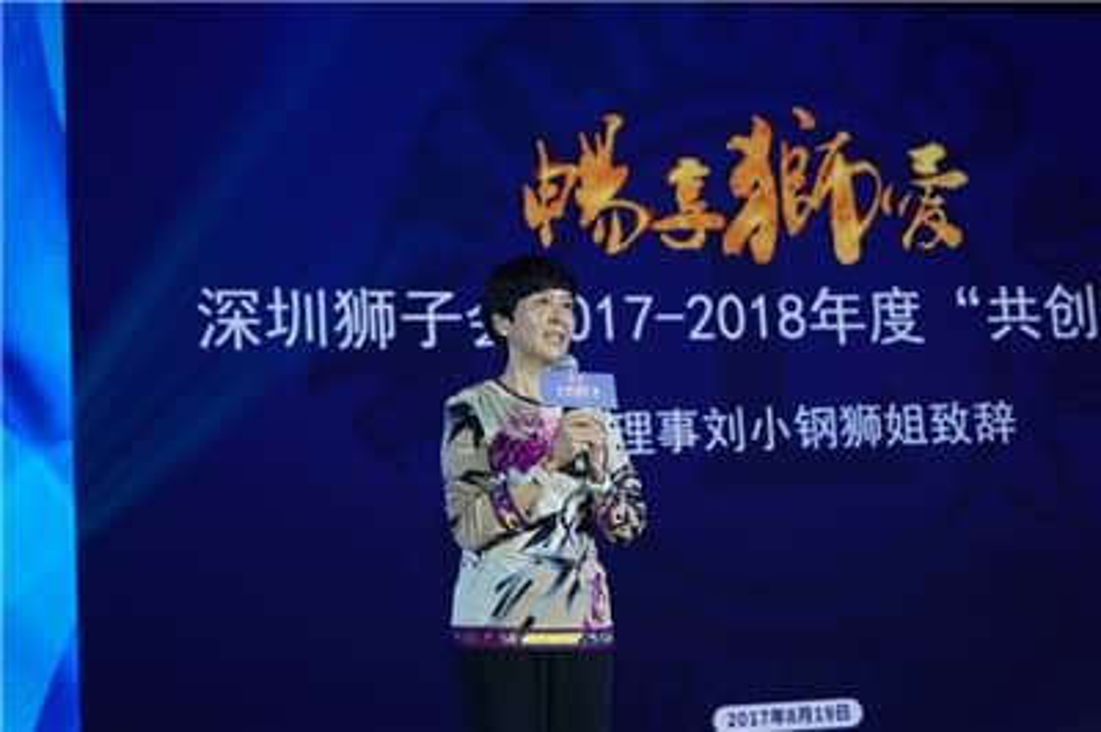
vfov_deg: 21.5
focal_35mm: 63
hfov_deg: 31.9
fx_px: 1925
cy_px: 366
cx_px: 550
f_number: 4
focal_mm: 63
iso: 160
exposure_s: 1/80
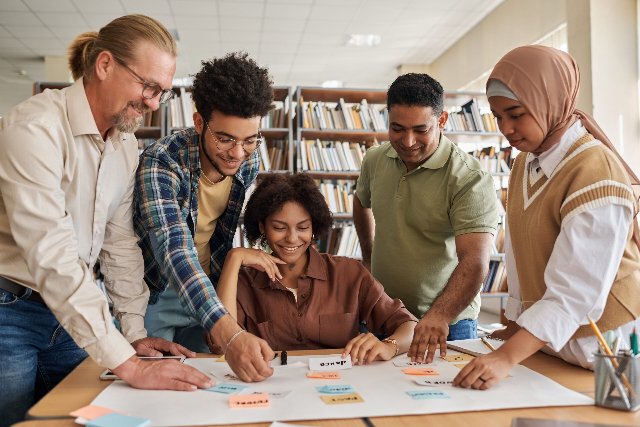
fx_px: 622
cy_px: 214
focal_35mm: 35
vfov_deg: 37.9
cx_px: 320
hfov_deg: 54.4
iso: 320
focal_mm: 35
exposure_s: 1/160
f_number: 3.2
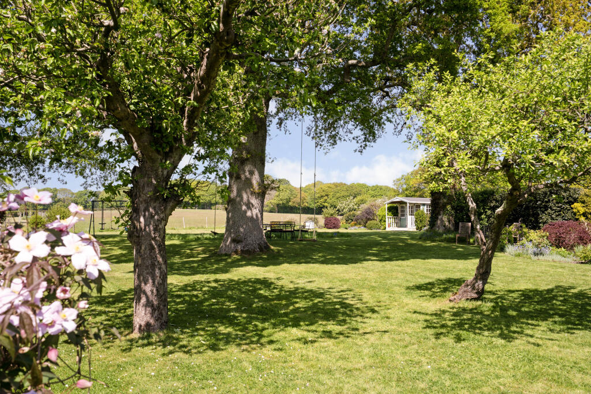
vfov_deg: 37.9
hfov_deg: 54.4
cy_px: 197
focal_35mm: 35
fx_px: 575
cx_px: 296
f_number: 11
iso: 160
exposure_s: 1/160
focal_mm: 35
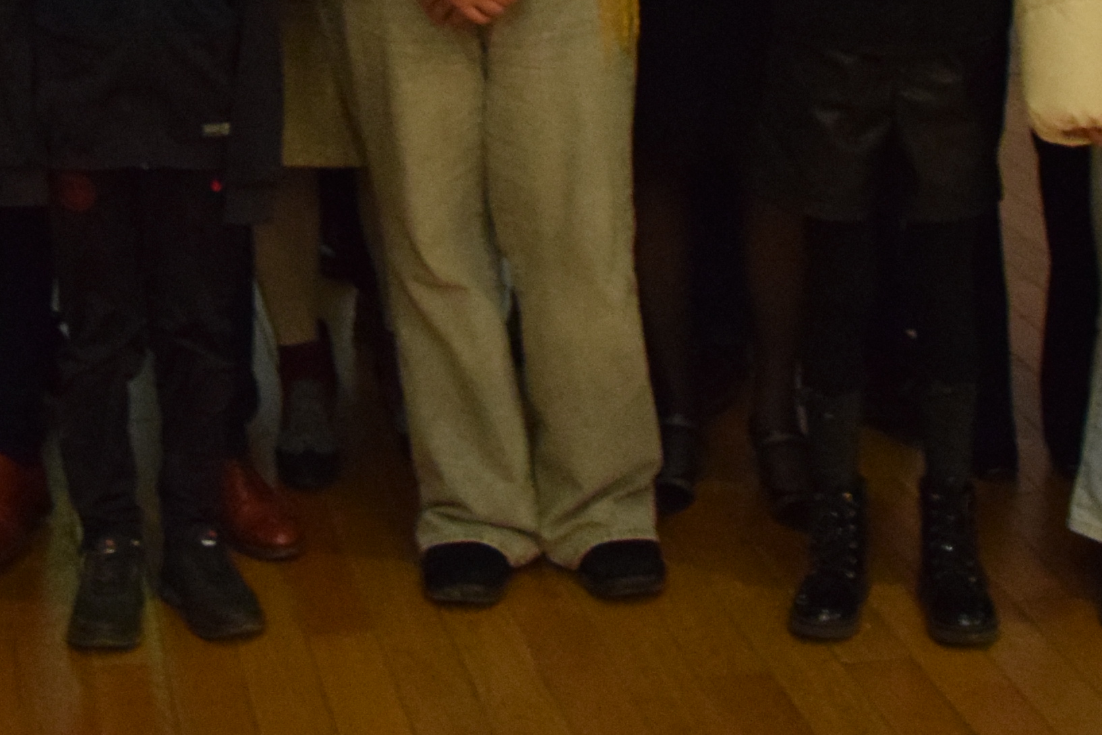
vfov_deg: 7.0
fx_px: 5902
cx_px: 178
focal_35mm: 193
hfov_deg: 10.6
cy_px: -518
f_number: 4.5
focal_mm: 35
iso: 2800
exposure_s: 1/60
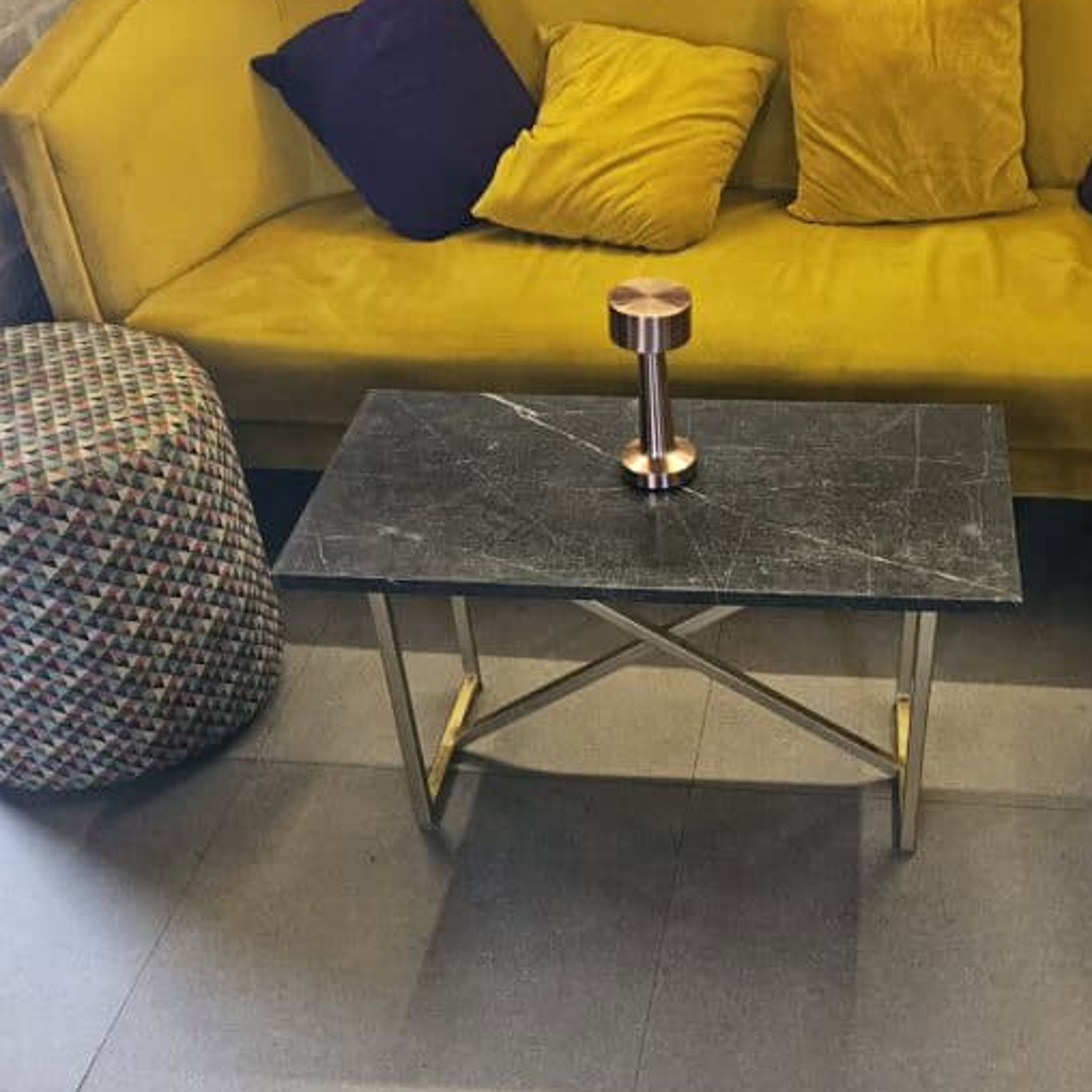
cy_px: 761
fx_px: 1463
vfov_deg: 40.2
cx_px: 720
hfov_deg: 40.5
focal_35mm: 41
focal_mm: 5.4
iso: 800
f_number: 1.8
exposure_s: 1/34
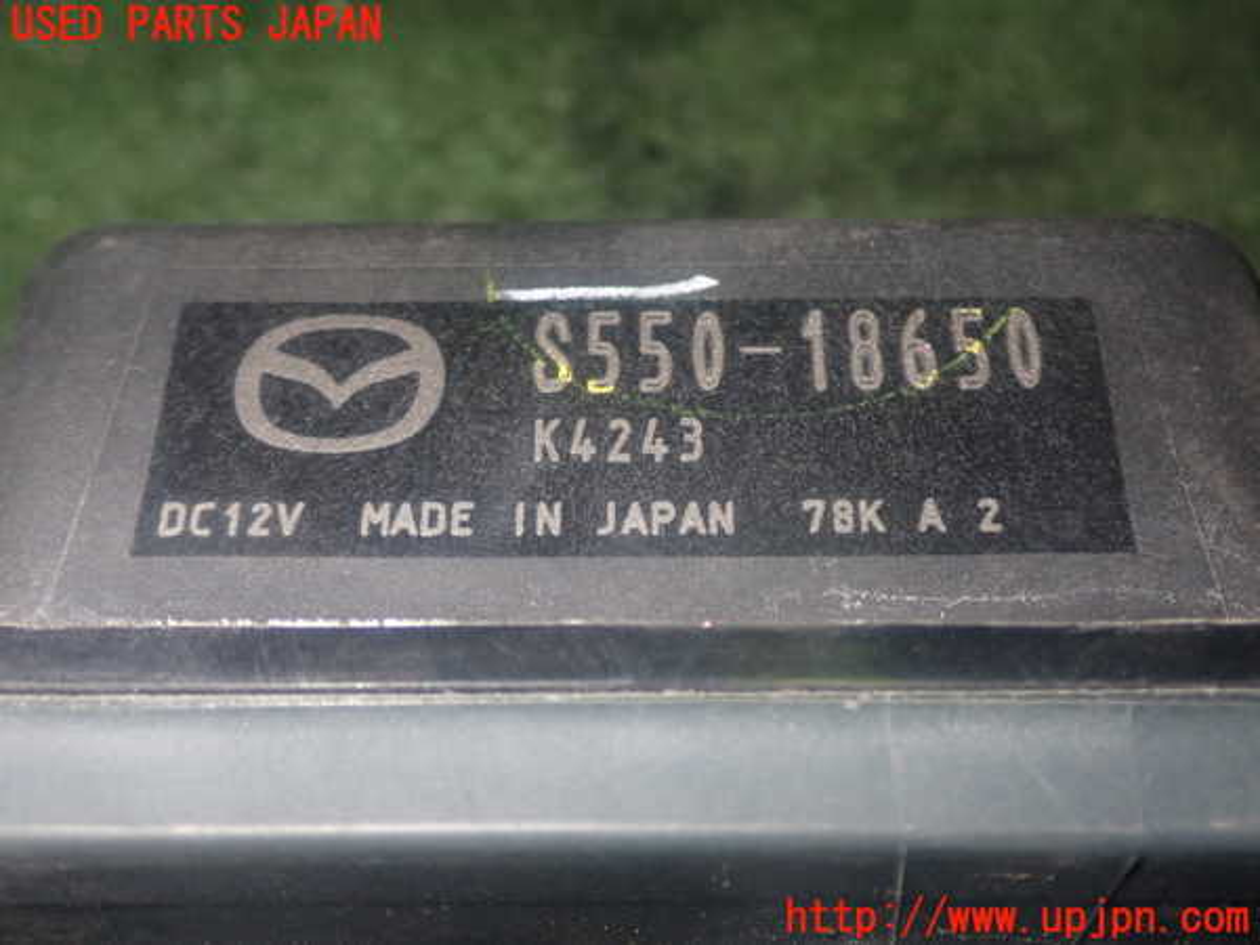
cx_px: 630
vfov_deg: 30.9
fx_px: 1711
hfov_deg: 40.4
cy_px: 472
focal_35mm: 47
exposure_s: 1/50
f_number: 9
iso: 320
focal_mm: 8.4
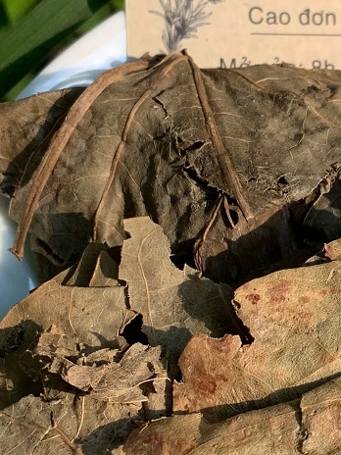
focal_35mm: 84
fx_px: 1103
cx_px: 426
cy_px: 281
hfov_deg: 16.7
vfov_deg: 23.2
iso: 25
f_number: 1.8
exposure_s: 1/471
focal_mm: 4.25
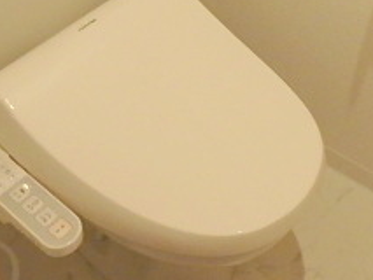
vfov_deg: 21.2
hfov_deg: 29.9
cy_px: -79
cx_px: 301
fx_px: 679
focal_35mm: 63
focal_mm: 3.7
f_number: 3.5
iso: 400
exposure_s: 1/30
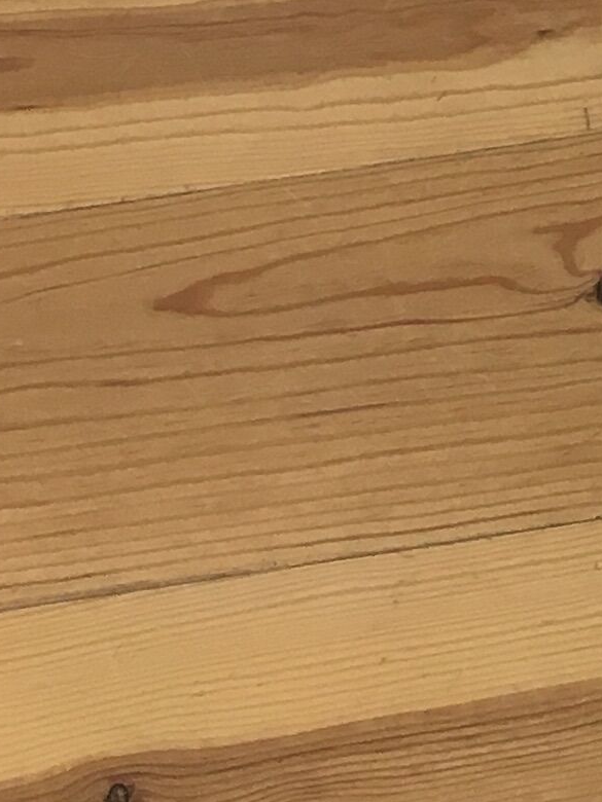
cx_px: 1395
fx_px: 3478
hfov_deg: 9.0
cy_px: -940
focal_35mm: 150
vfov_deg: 11.5
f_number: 2.2
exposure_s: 1/33
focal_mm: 4.15
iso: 25
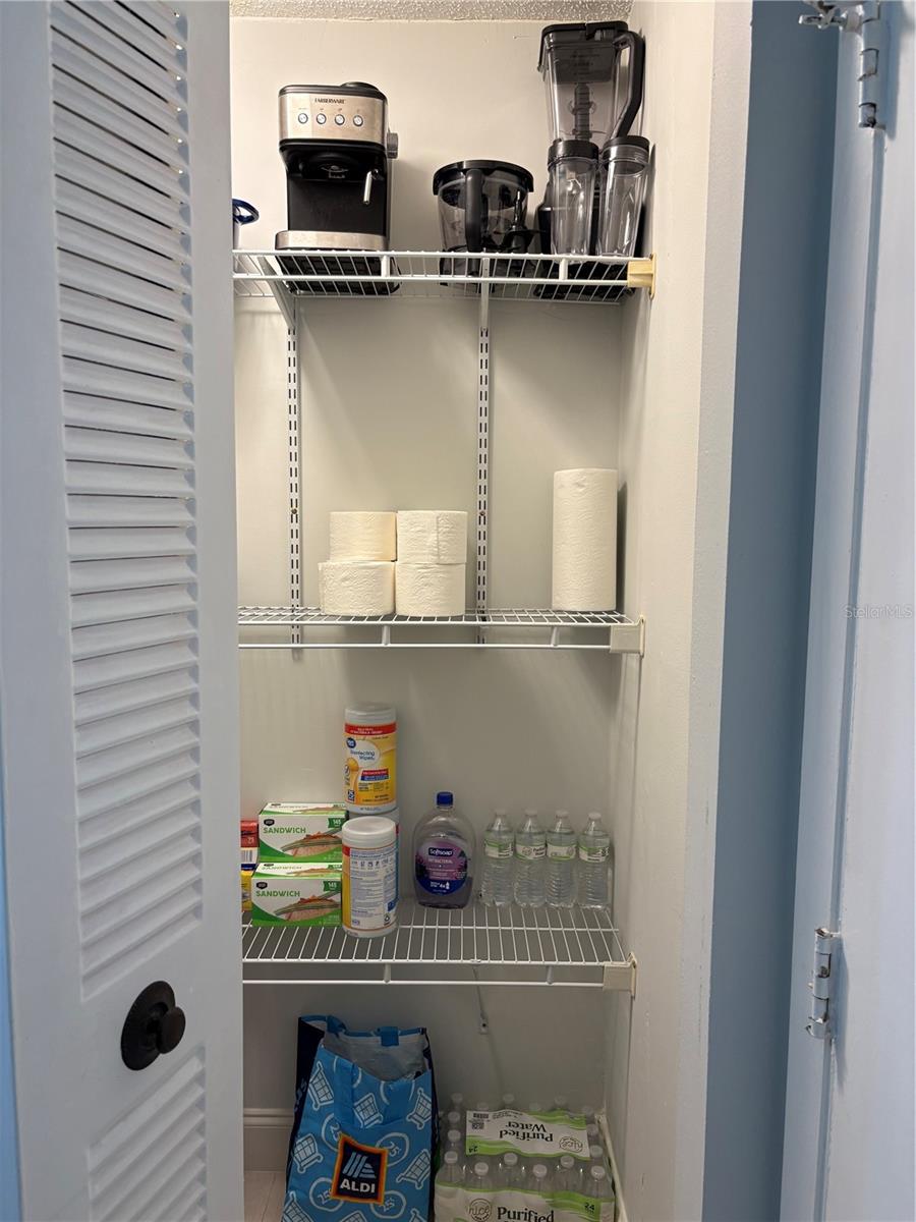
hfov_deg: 53.1
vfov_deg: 67.3
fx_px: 917
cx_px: 458
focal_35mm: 26
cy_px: 611
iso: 80
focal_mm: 5.96
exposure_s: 1/60
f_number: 1.6
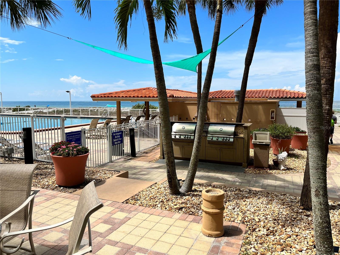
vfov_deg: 53.1
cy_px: 128
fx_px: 255
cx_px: 170
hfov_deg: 67.3
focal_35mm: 26
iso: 50
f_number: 1.6
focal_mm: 5.1
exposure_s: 1/4310
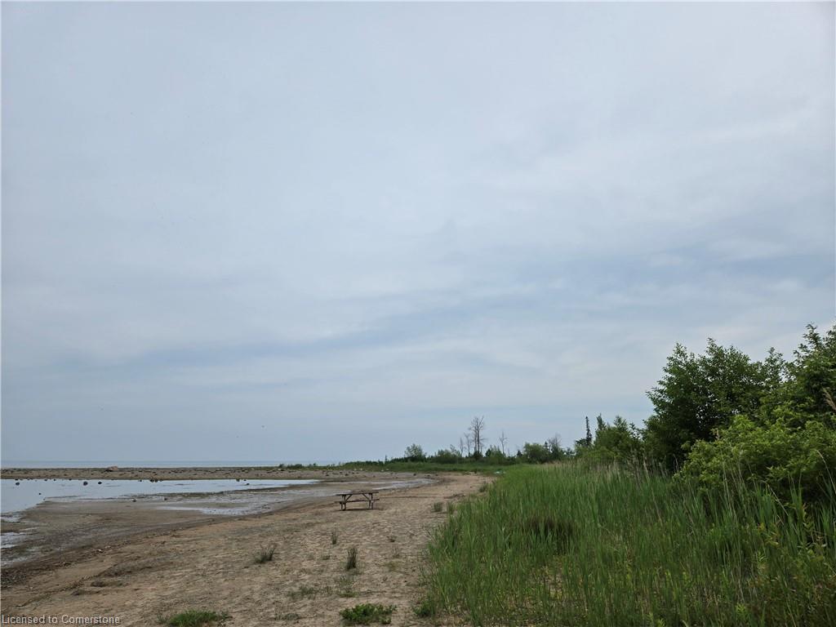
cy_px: 314
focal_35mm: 23
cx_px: 418
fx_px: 555
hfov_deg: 73.9
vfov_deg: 58.9
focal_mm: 5.4
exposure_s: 1/3569
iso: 25
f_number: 1.8
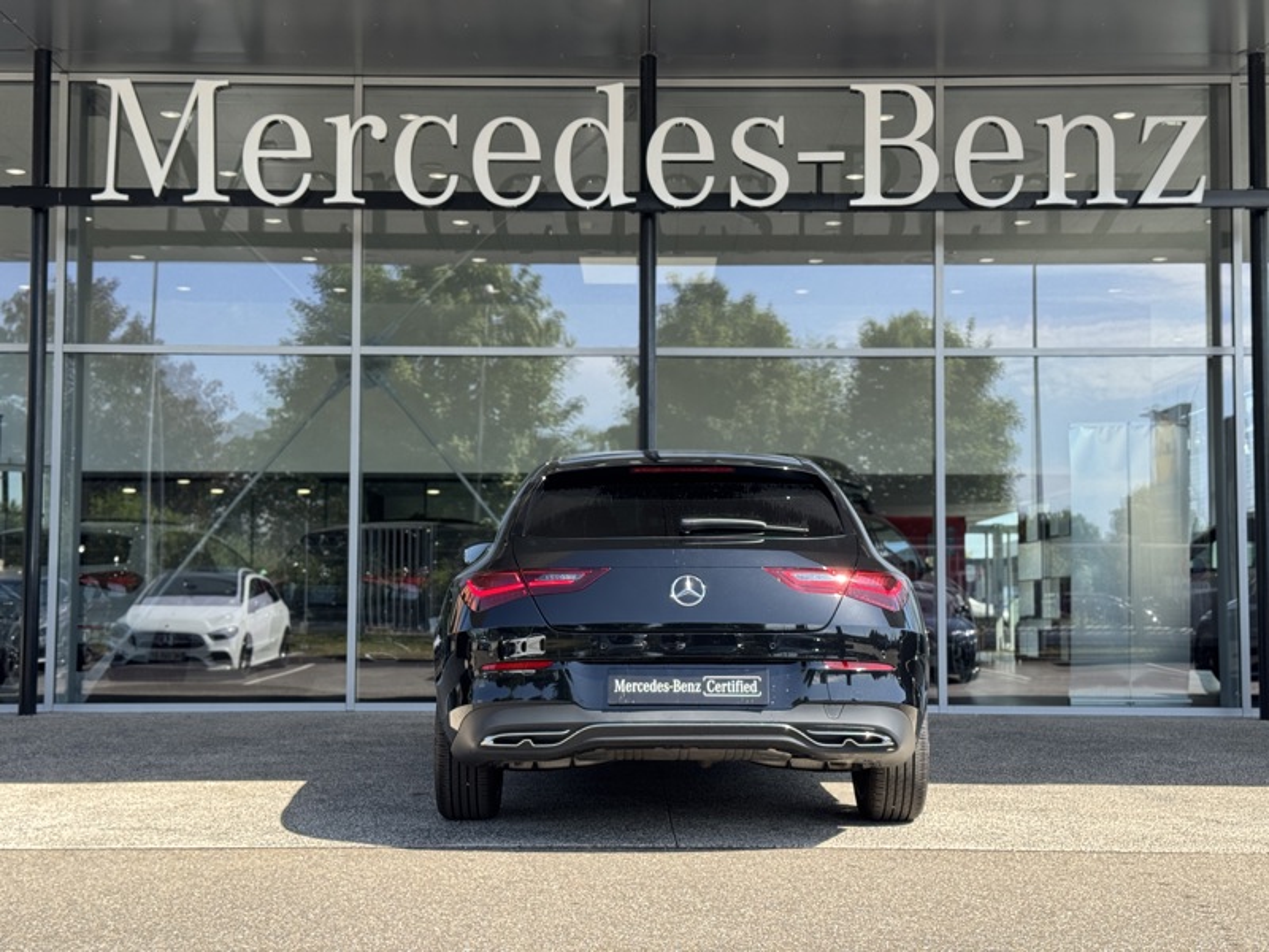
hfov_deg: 39.7
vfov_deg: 30.3
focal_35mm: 48
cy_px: 476
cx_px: 634
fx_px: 1760
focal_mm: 6.76
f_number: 1.78
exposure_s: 1/939
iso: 64
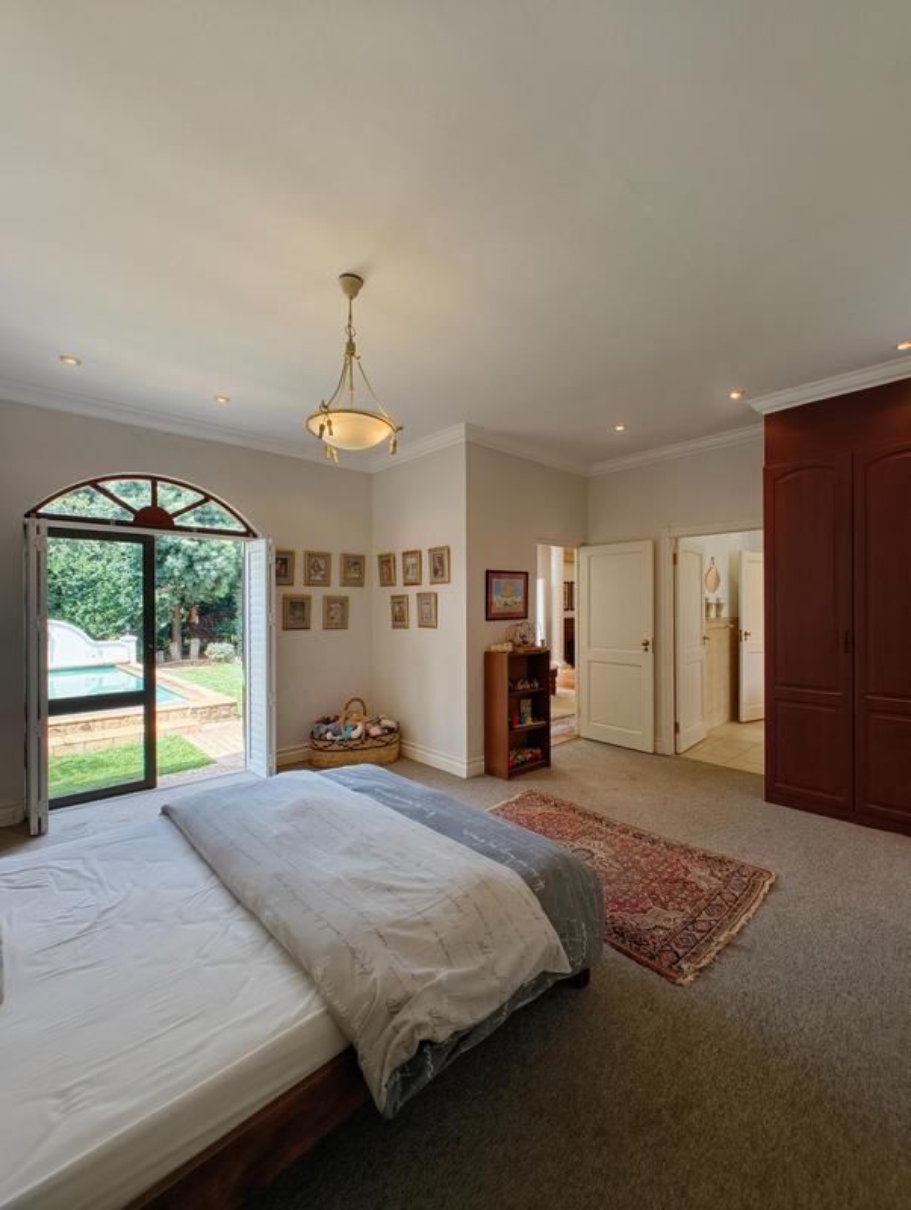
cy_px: 605
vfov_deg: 102.0
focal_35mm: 14
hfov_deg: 85.8
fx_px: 490
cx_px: 456
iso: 452
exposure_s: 1/50
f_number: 2.2
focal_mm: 2.15
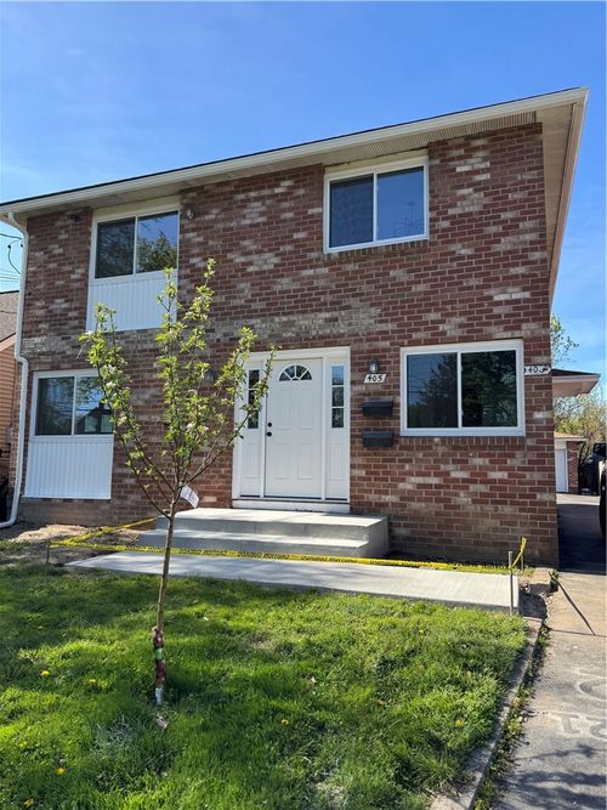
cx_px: 304
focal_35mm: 24
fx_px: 561
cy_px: 405
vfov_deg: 71.6
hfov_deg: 56.8
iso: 80
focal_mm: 6.76
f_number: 1.78
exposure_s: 1/1818
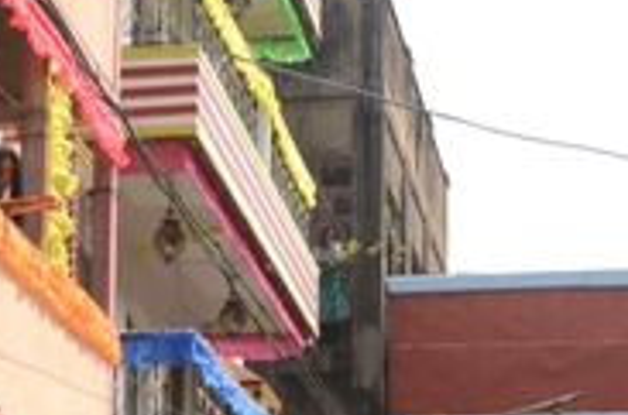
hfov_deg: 17.4
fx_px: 2053
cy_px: 748
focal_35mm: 118
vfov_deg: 10.8
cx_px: 357
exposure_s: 1/2500
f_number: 4.5
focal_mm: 18
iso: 500
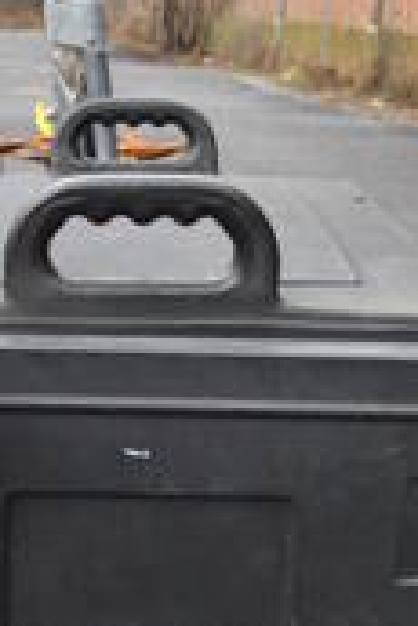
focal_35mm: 75
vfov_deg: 24.6
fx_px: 1304
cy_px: 737
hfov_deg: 18.2
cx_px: 145
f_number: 6.3
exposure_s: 1/200
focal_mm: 18
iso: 200
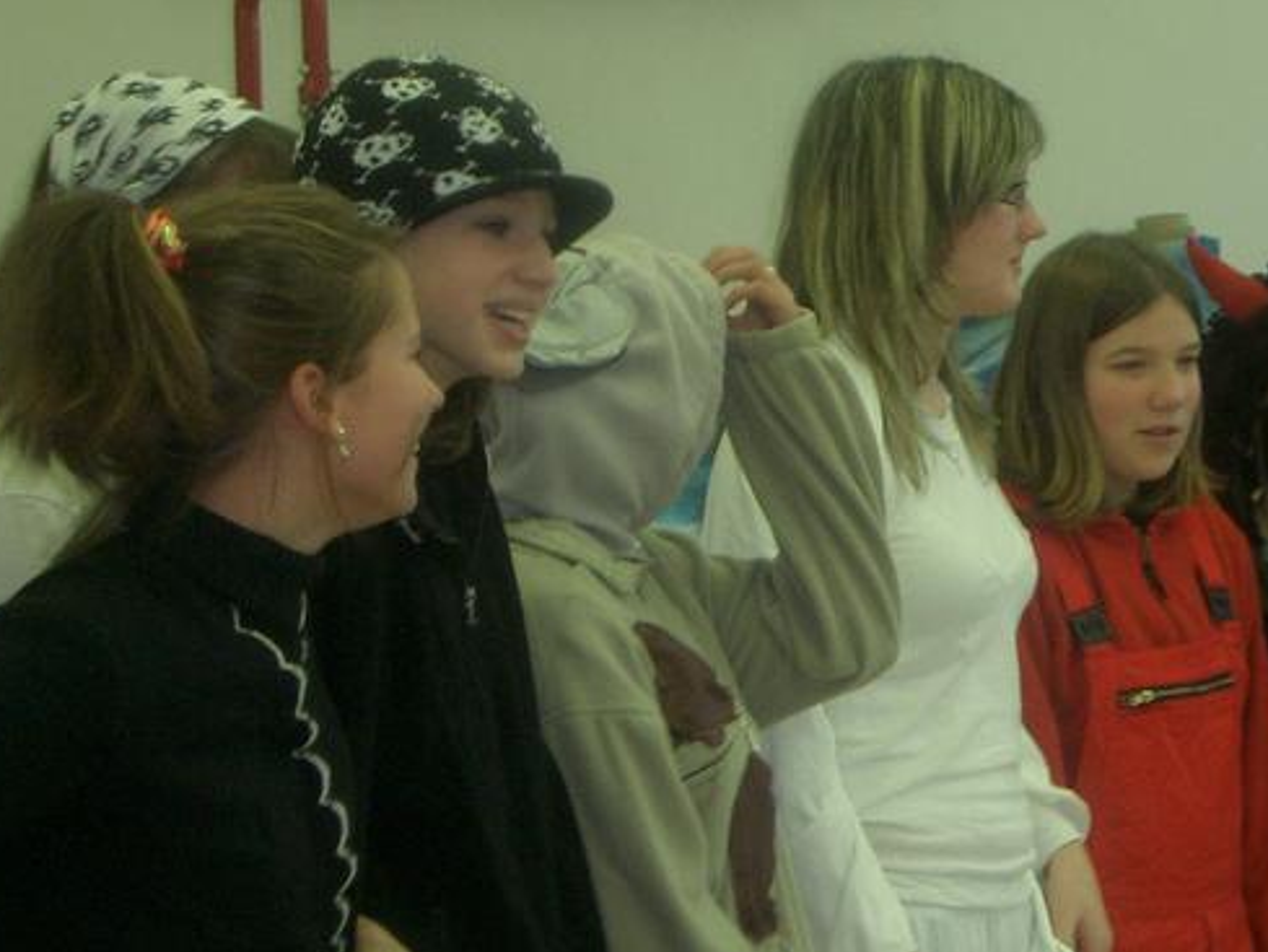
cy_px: 568
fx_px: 4433
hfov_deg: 16.2
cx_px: 1001
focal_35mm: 121
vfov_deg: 12.2
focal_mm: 12.2
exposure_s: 1/40
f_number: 3.9
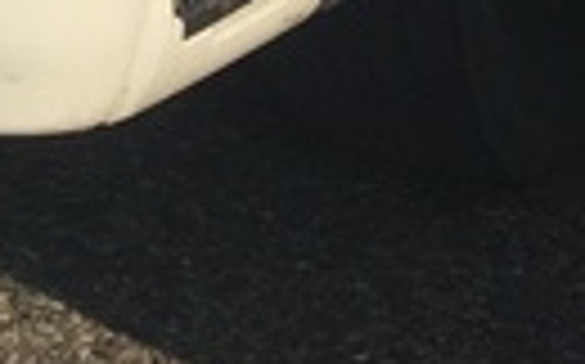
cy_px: -1303
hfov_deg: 10.4
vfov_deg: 5.5
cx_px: -338
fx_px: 3074
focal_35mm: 193
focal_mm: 4.15
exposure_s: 1/4405
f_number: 2.2
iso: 32
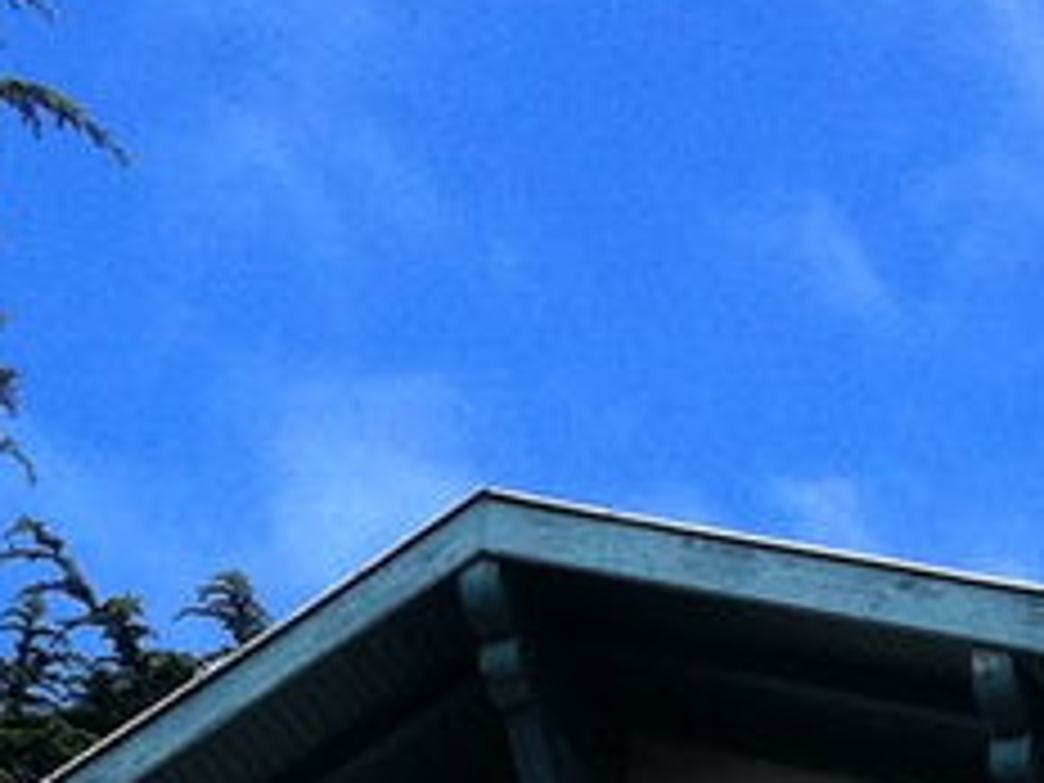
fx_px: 7268
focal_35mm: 241
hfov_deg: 8.2
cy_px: 2122
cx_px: 612
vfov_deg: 5.8
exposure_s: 1/569
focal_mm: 3.85
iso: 80
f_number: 2.8
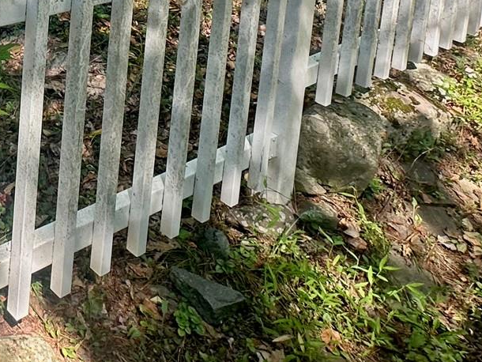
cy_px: -159
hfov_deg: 33.4
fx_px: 655
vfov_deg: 24.9
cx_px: -88
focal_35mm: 47
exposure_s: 1/155
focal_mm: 2.22
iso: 40
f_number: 2.2
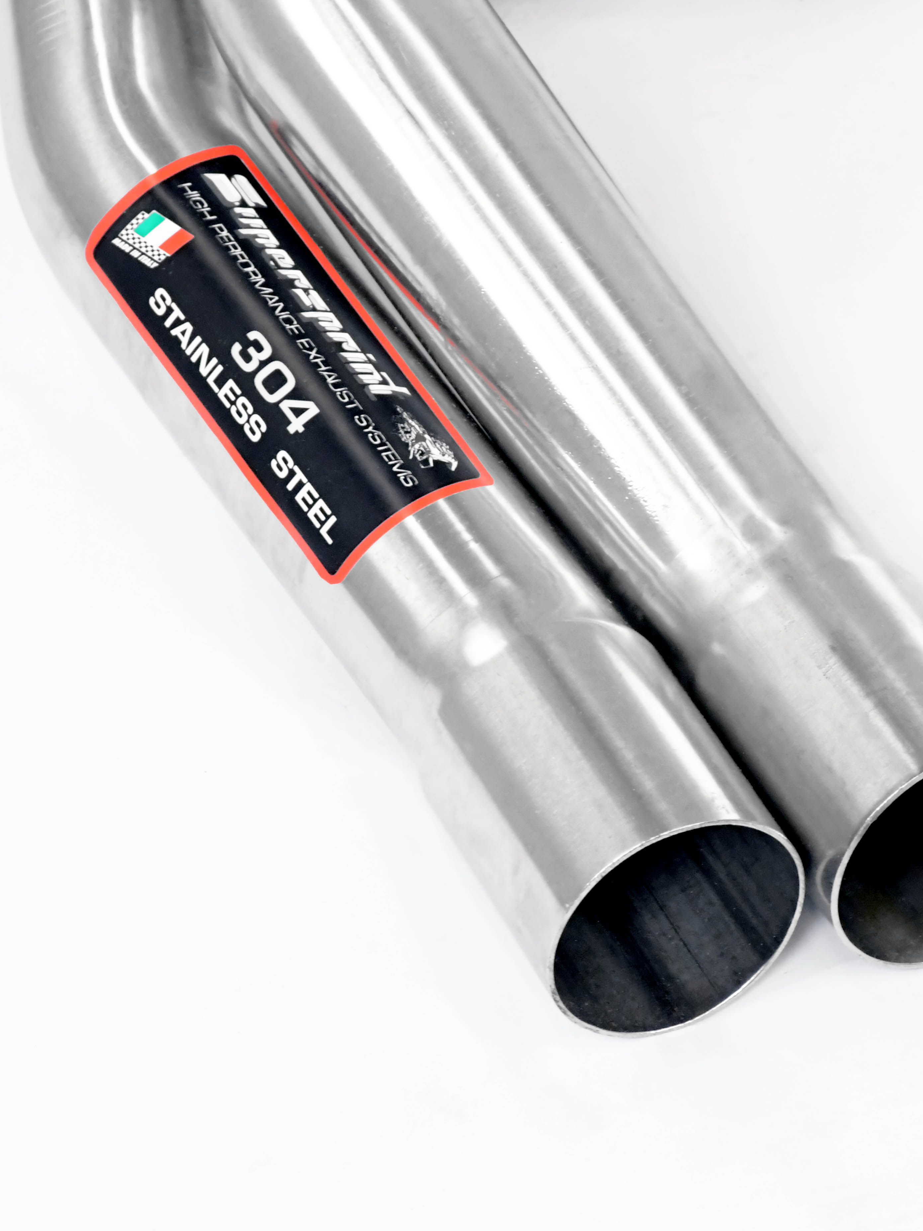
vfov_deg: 8.1
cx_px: 641
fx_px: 8639
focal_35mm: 243
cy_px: 614
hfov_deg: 6.1
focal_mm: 112
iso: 4000
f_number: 13
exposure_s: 1/160
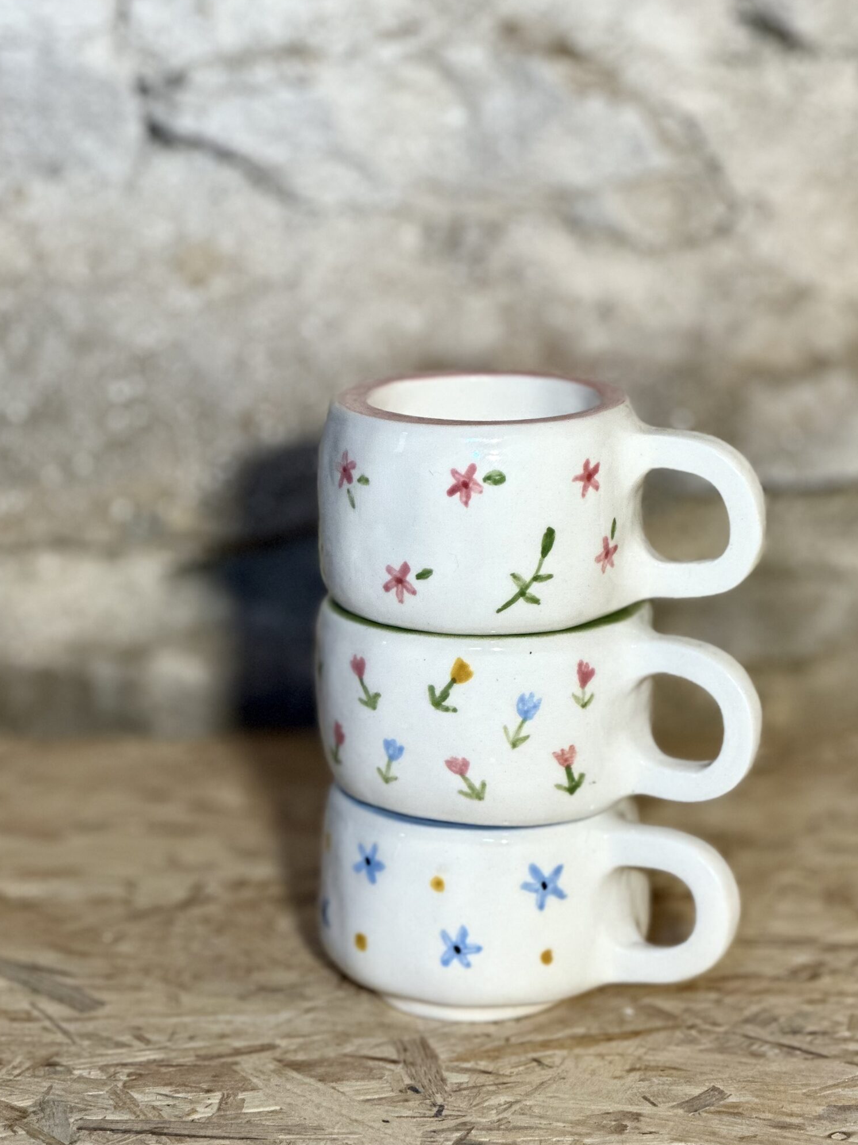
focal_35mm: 99
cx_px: 493
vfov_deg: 19.8
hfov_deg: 14.9
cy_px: 672
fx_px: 3272
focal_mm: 9
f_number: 2.8
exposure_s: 1/100
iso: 160
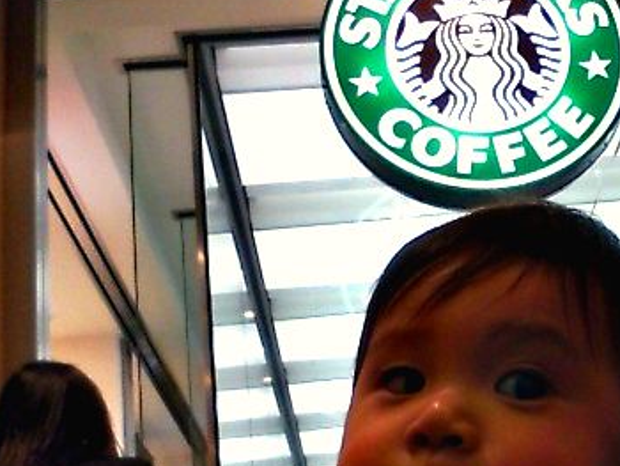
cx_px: 519
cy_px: 319
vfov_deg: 27.4
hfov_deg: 34.7
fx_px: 950
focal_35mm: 53
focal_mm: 3.73
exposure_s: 1/33.3
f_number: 3.5
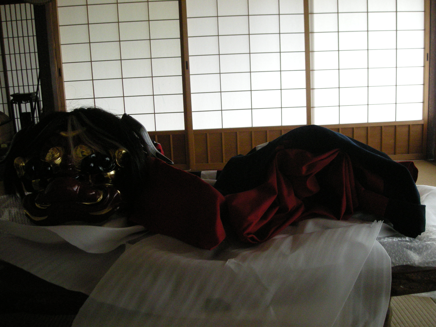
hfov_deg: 52.6
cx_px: 218
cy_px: 164
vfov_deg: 40.7
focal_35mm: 35
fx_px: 441
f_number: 2.8
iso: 358
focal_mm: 5.7
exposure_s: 1/117
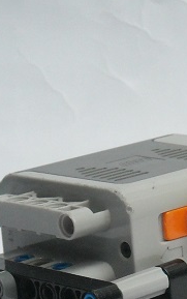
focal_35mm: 223
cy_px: 274
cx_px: 217
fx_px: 1816
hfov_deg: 5.9
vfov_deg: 9.4
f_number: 3.9
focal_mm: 12.3
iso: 336
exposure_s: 1/250
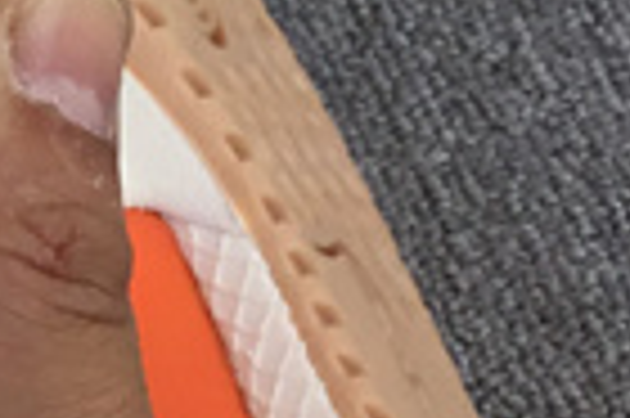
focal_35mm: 208
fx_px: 3636
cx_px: -306
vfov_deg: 6.4
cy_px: -443
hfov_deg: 9.6
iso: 25
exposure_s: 1/272
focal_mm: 3.3
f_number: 2.4
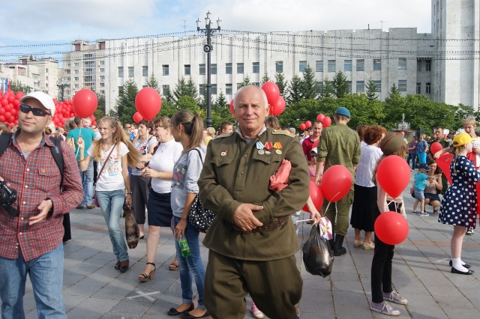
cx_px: 240
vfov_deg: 39.9
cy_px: 160
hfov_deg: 57.2
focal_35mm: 33
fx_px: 440
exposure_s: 1/125
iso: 100
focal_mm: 22
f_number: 10
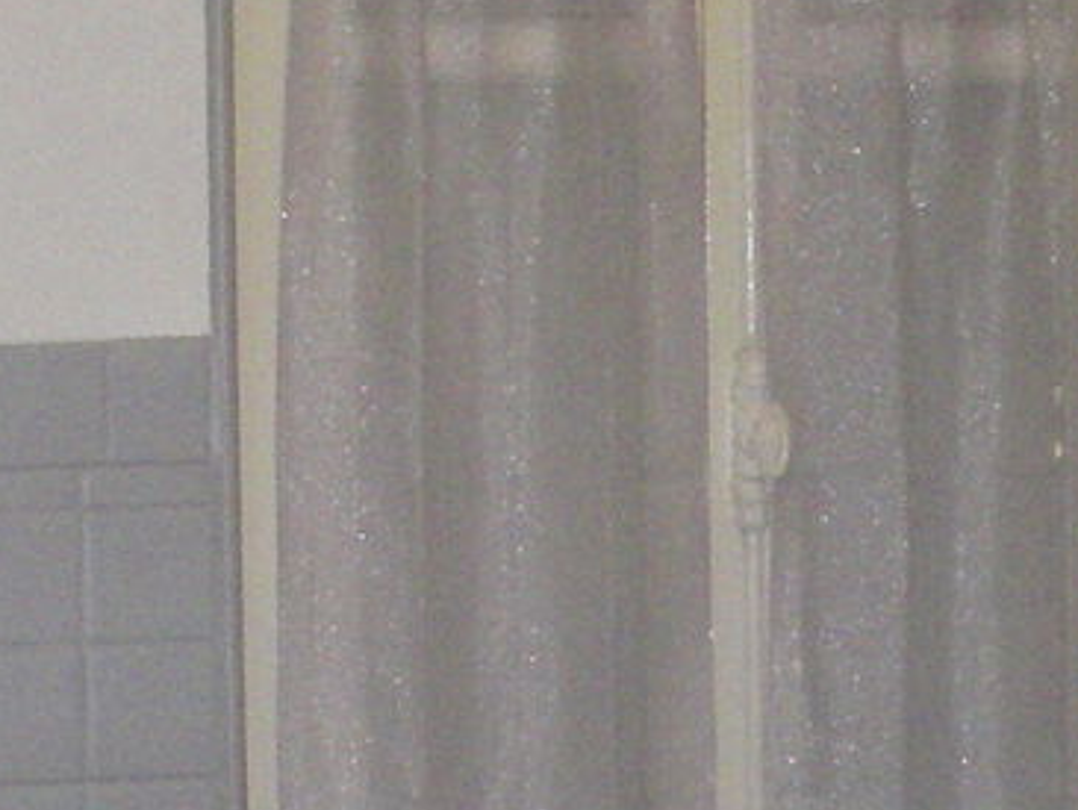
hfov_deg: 11.8
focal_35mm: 166
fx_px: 5173
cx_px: 1119
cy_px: 1328
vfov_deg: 8.7
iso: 320
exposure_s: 1/40
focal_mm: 6.3
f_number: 6.6
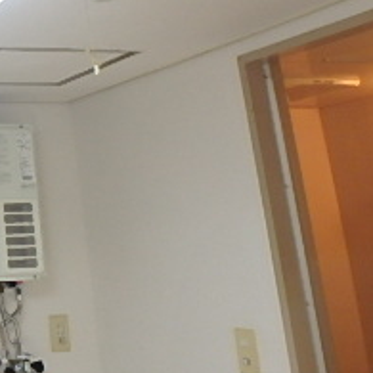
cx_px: -155
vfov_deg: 27.3
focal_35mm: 61
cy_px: 46
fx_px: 744
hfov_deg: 23.6
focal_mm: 3.7
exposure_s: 1/40
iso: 200
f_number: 3.5
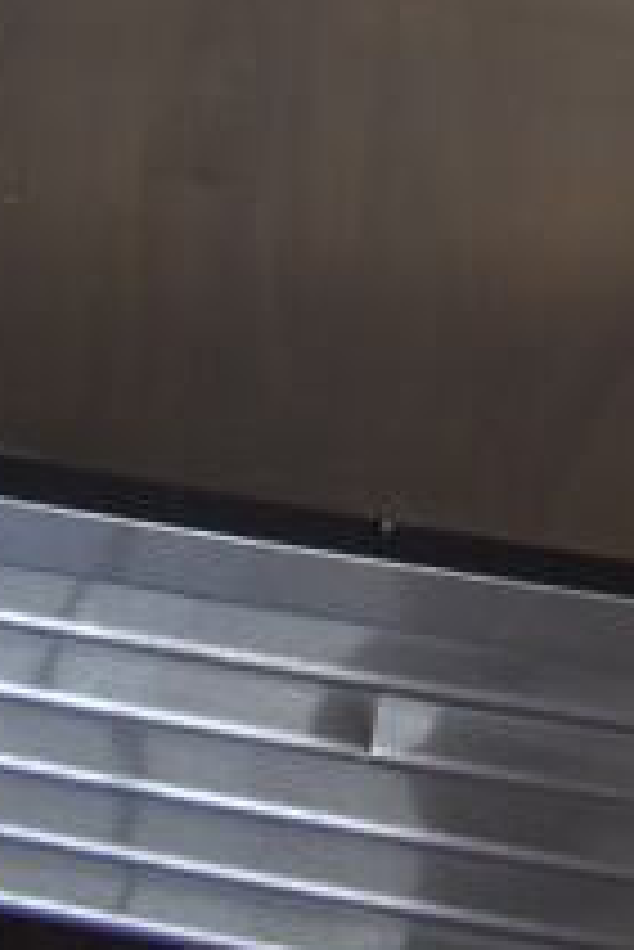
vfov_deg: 14.4
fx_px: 3085
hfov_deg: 11.6
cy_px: -984
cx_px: 585
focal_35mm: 117
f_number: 3.5
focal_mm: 18
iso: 1000
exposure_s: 1/125
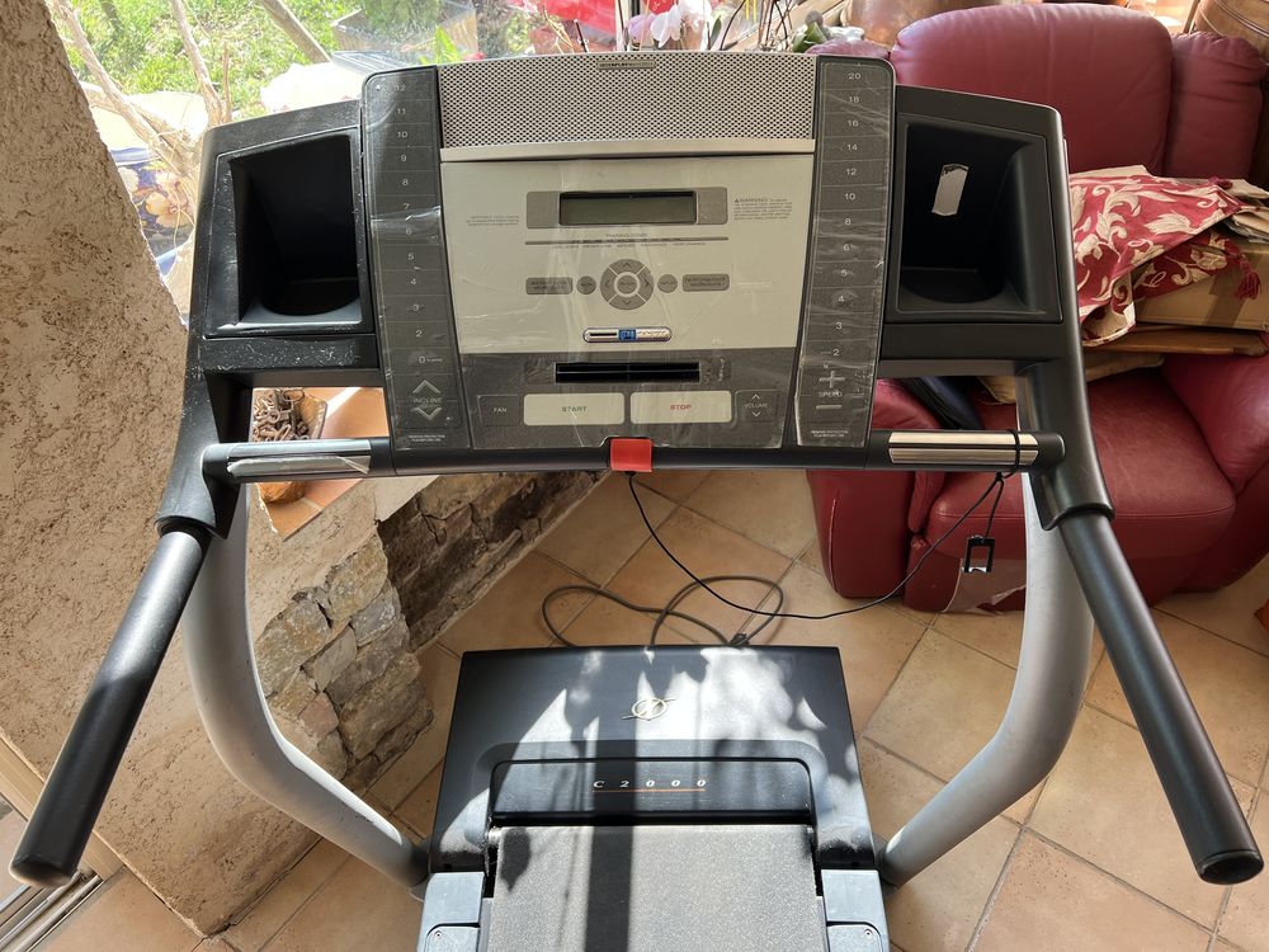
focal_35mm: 26
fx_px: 953
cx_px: 634
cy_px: 476
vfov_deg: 53.1
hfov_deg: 67.3
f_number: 1.5
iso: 50
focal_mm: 5.7
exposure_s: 1/148
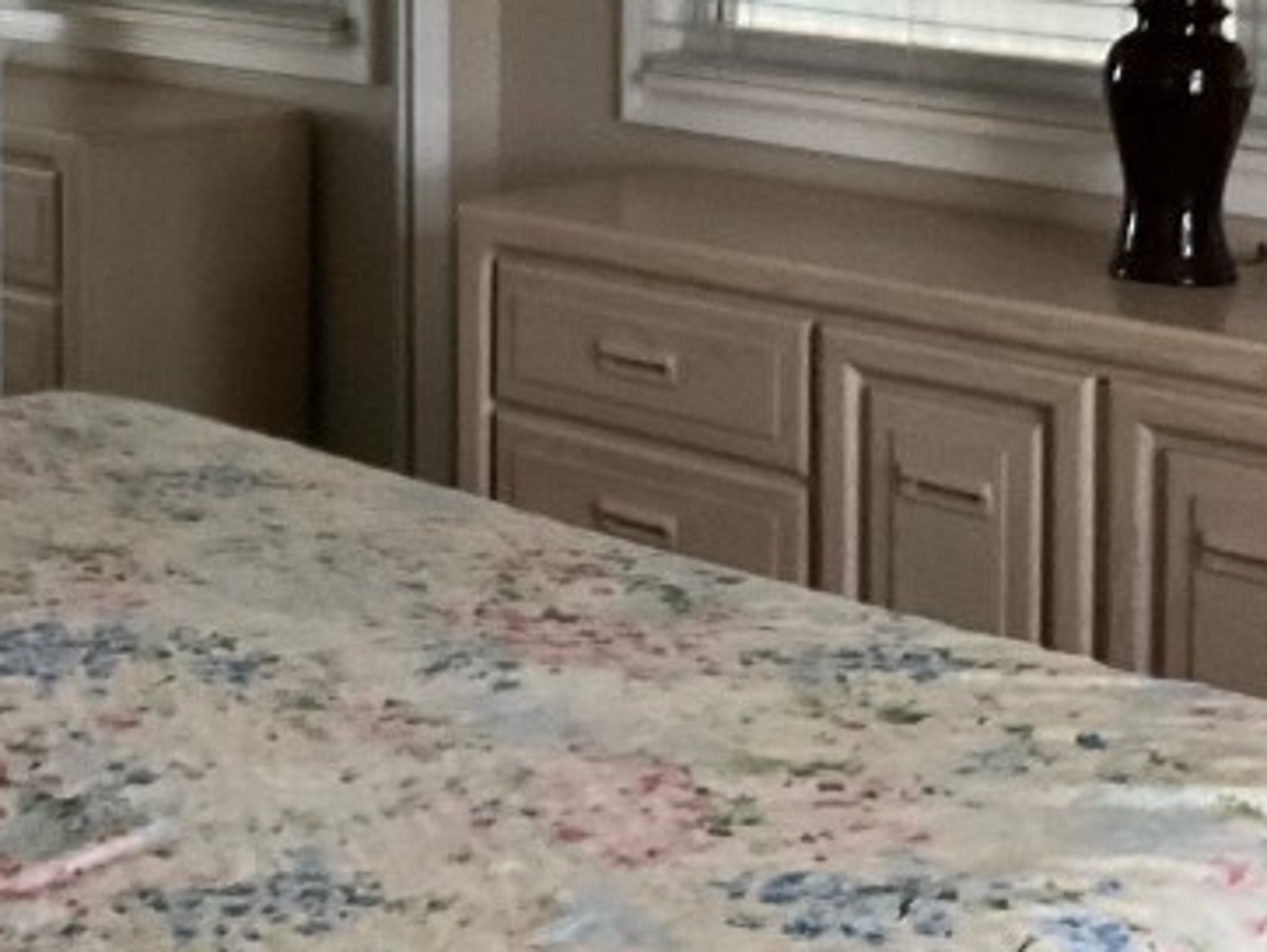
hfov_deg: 23.1
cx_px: 77
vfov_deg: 17.2
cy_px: -192
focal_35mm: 82
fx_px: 3003
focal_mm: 3
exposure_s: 1/30
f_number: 1.8
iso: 400
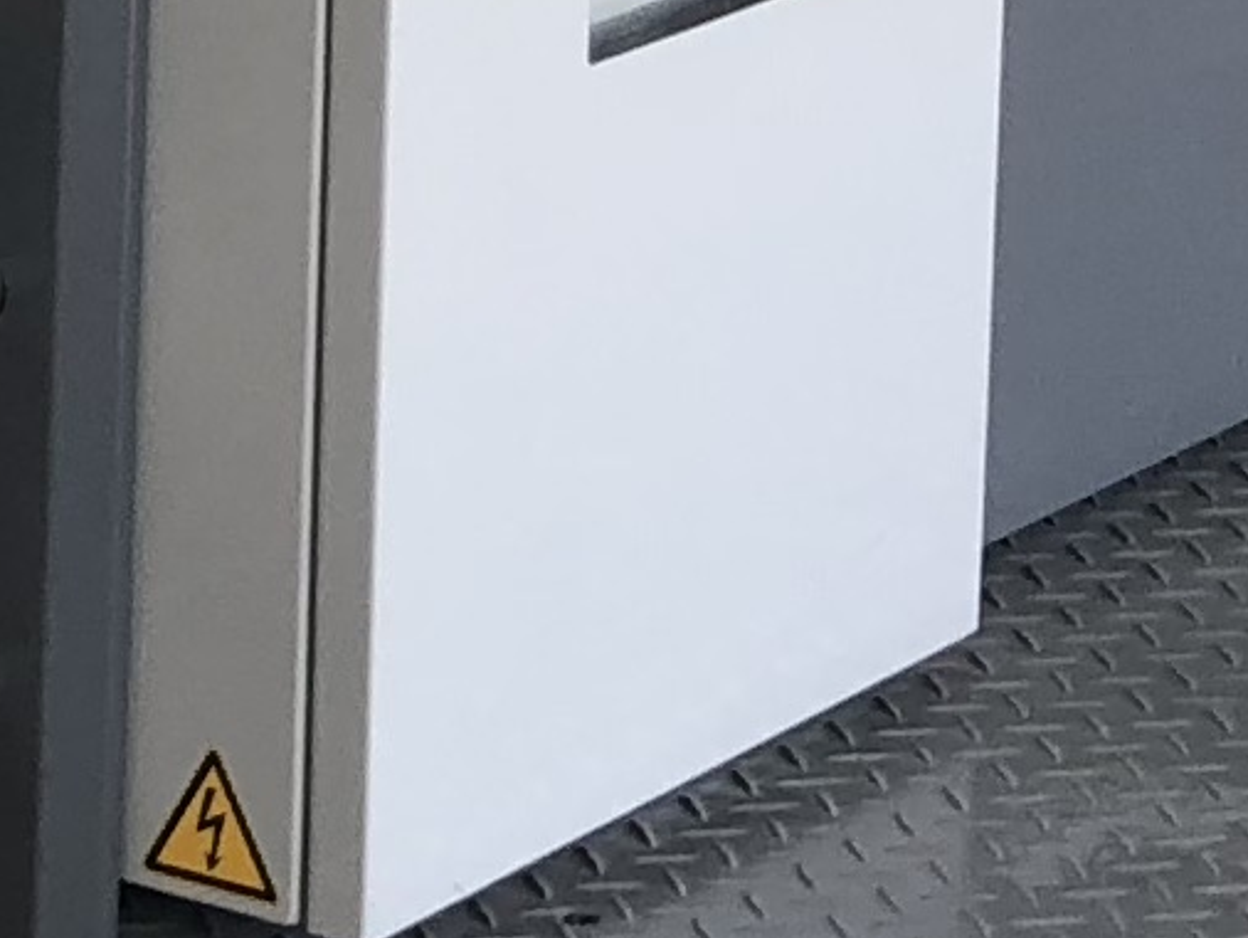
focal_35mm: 223
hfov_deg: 8.8
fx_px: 8044
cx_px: -276
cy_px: -723
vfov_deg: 6.5
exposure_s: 1/106
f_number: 1.8
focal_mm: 4
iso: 20
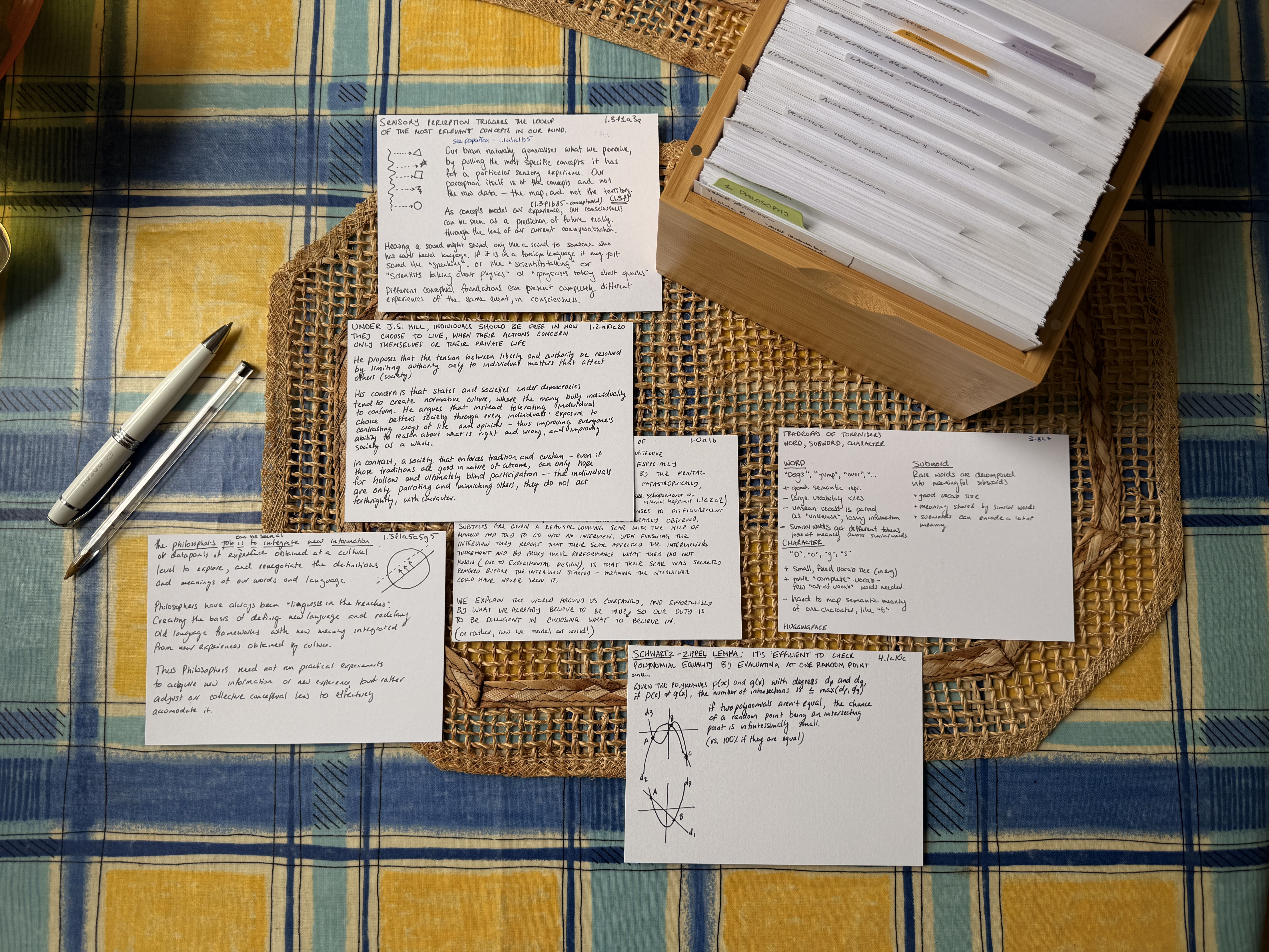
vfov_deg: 56.8
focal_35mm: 24
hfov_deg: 71.6
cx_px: 634
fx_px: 880
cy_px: 476
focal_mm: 6.76
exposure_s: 1/637
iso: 80
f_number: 1.78
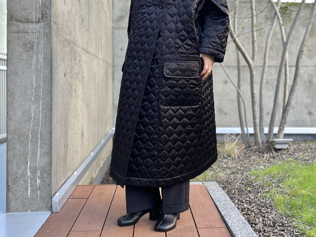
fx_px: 319
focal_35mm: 35
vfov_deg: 40.2
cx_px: 164
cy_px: 79
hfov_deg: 52.6
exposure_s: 1/436
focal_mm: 5.7
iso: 50
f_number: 1.5
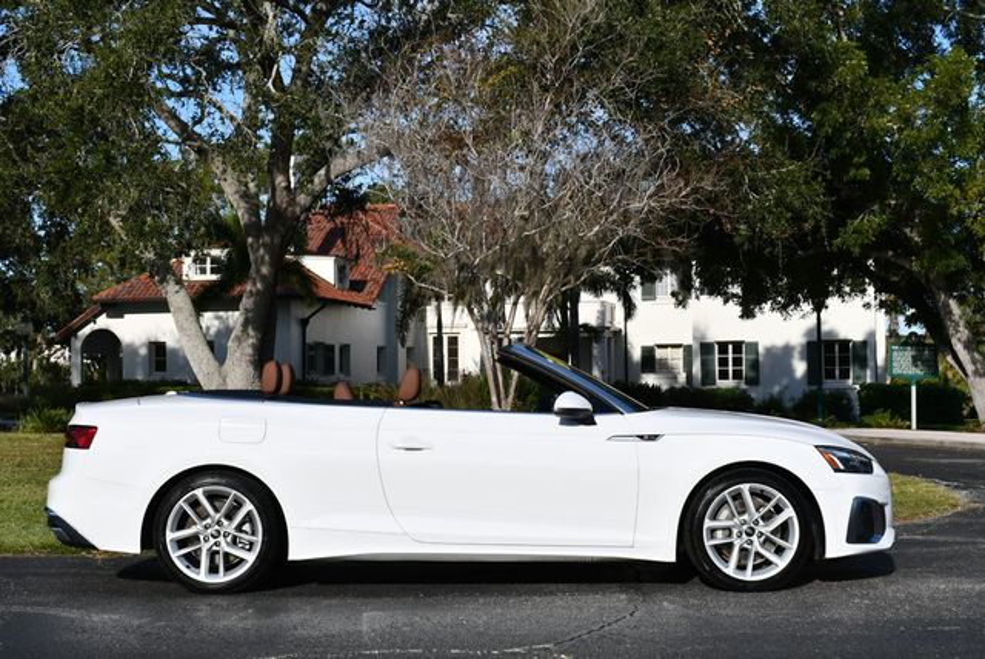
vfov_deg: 25.1
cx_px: 492
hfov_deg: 36.8
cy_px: 330
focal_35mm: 54
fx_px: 1479
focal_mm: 27
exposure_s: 1/320
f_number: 9
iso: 100
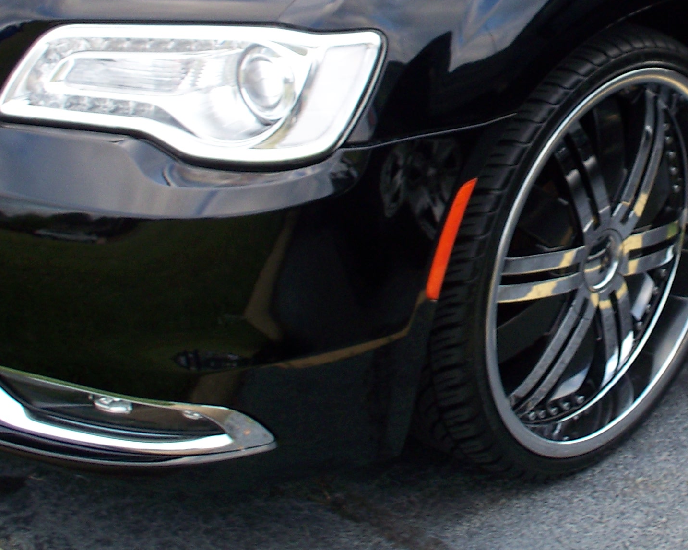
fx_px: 1995
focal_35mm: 98
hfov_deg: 19.2
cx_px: 607
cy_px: 53
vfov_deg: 15.5
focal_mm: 7.54
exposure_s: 1/60
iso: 64
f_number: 2.8
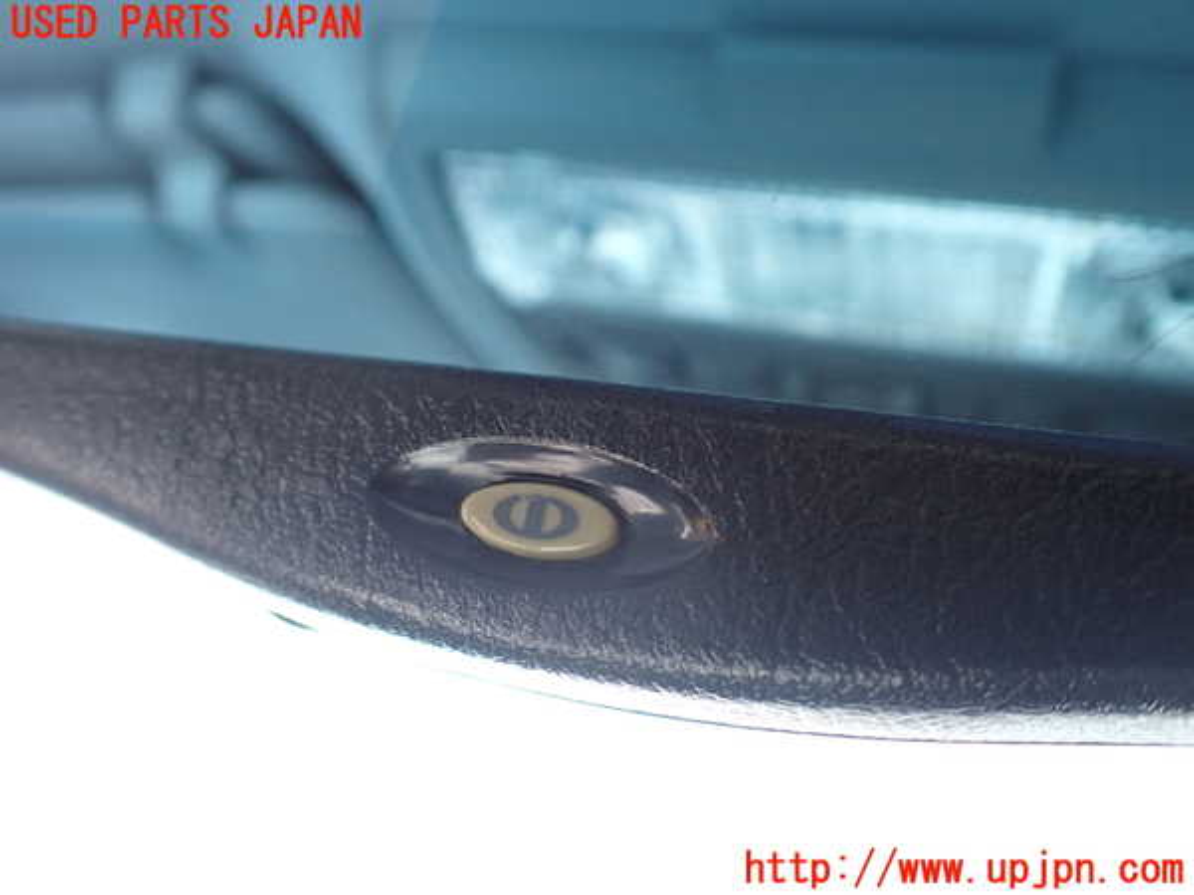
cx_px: 597
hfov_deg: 60.0
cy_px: 448
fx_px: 1035
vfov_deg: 46.8
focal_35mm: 30
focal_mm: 5.4
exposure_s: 1/125
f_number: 2.3
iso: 200
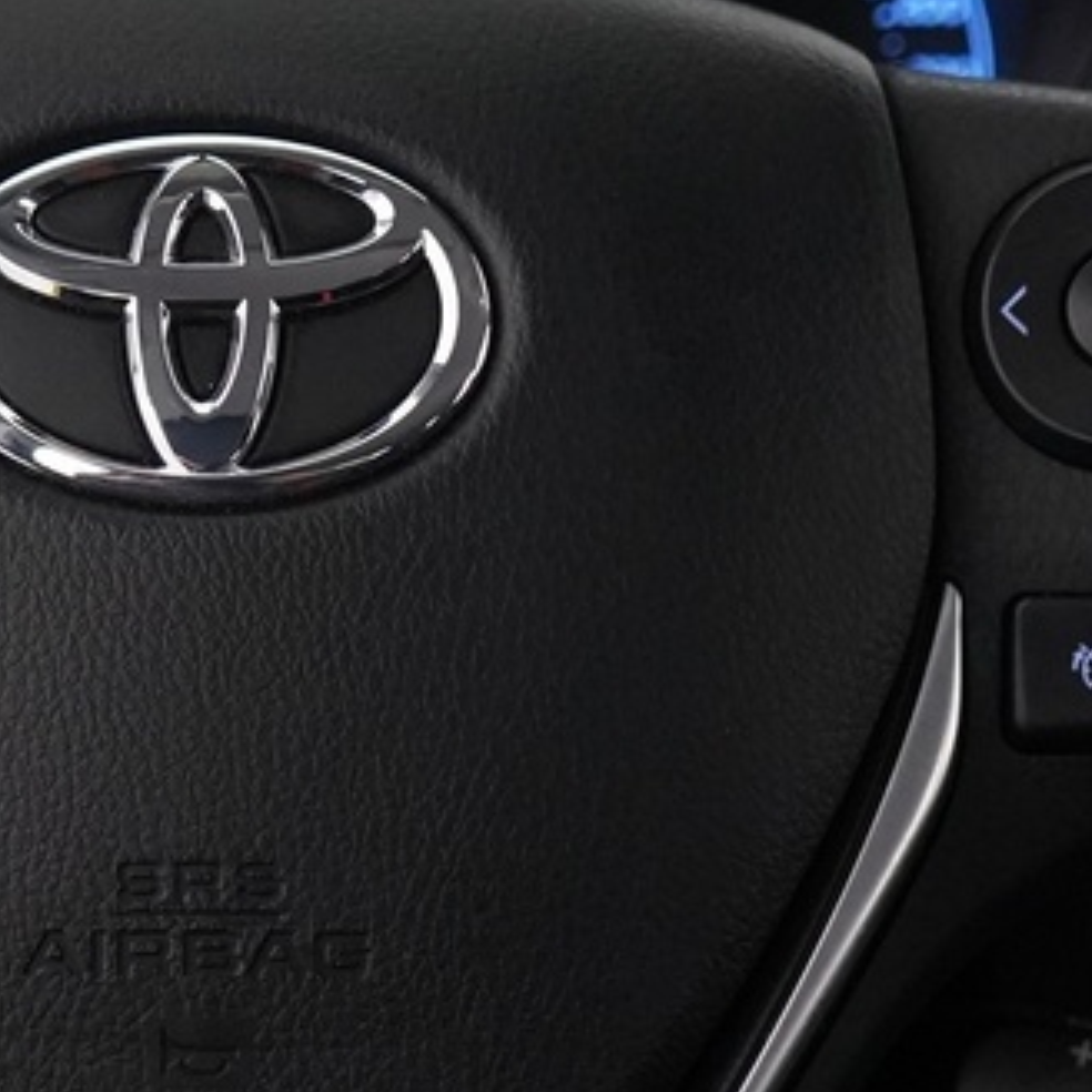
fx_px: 4640
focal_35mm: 130
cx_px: 173
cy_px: 350
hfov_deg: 13.3
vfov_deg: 13.4
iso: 5000
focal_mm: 31
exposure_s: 1/80
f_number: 4
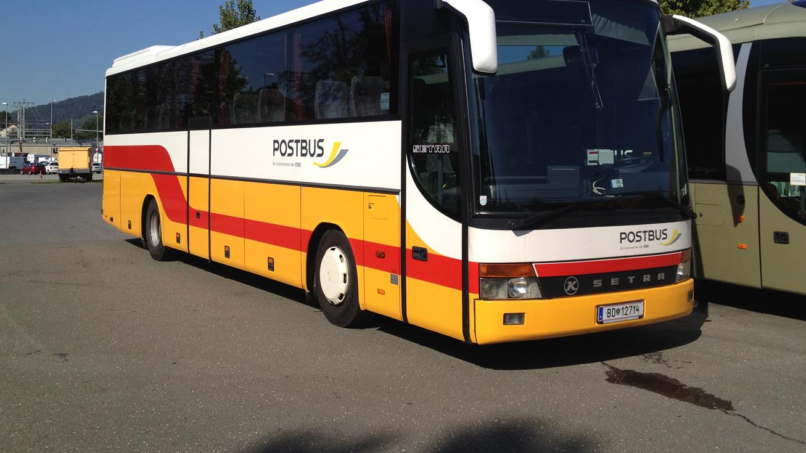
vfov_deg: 28.1
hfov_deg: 48.4
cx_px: 401
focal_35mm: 42
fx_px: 898
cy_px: 143
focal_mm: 4.28
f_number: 2.4
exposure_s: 1/2404
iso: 64
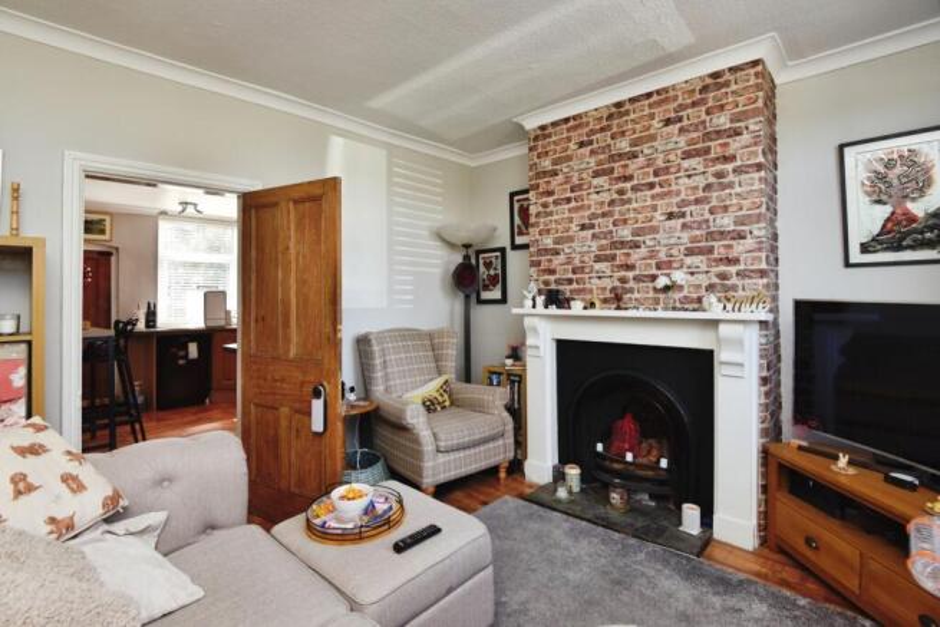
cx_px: 470
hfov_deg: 96.7
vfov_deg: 73.8
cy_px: 314
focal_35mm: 16
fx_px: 418
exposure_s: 1/50
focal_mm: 16
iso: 400
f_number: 7.1
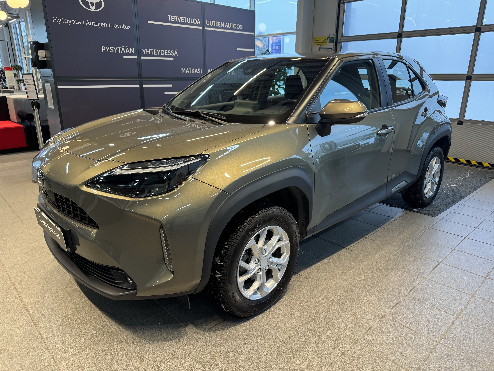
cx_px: 247
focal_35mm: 24
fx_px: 343
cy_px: 186
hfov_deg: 71.6
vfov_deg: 56.8
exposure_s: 1/100
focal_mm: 6.76
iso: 100
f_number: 1.78
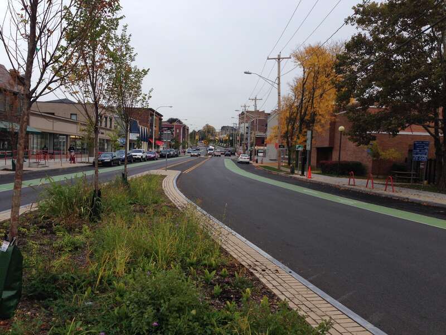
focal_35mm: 33
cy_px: 168
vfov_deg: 42.9
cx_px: 223
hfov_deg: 55.4
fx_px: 425
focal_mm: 4.12
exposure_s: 1/589
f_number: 2.4
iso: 50
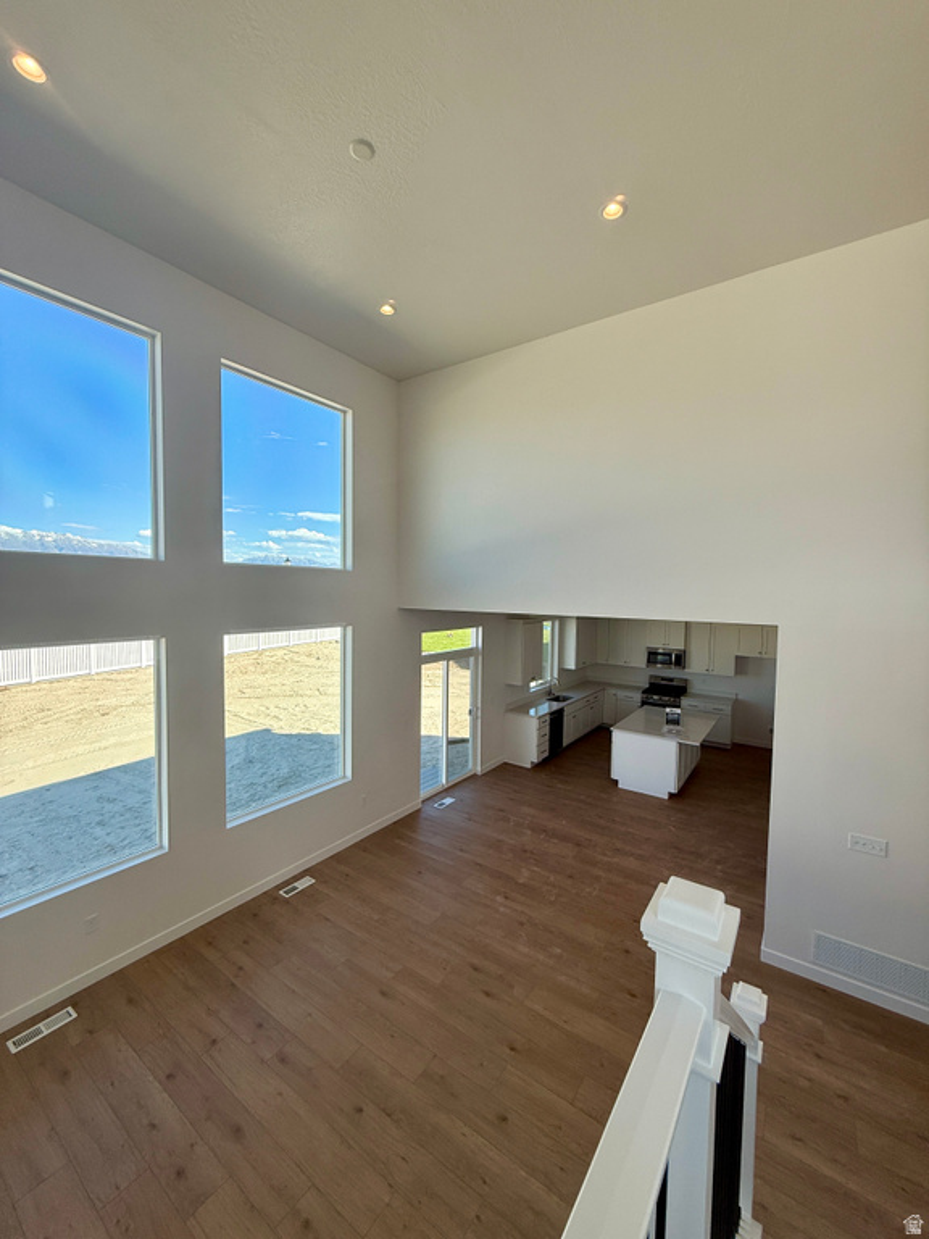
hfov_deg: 85.7
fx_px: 501
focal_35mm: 14
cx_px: 464
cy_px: 620
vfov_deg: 102.1
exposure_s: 1/479
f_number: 2.2
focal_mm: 2.22
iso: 64
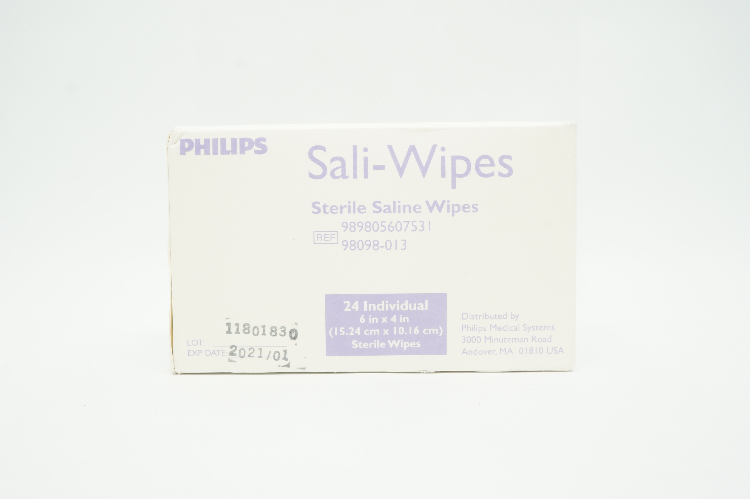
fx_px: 749
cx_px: 375
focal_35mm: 36
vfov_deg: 36.8
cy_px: 250
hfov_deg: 53.2
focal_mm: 24
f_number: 11
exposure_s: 1/15
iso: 400
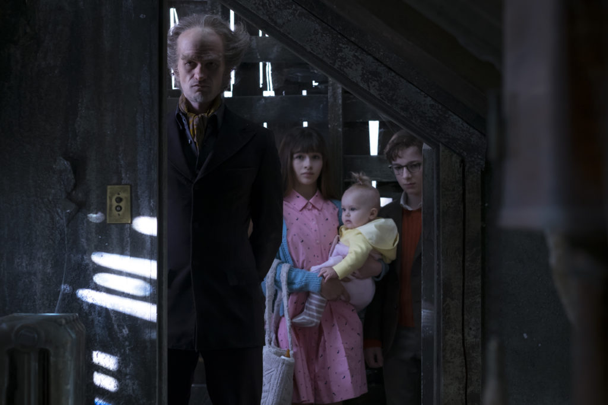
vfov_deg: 16.3
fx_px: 1419
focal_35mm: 84
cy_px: 202
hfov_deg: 24.2
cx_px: 304
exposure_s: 1/125
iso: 1600
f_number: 2.8
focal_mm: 56
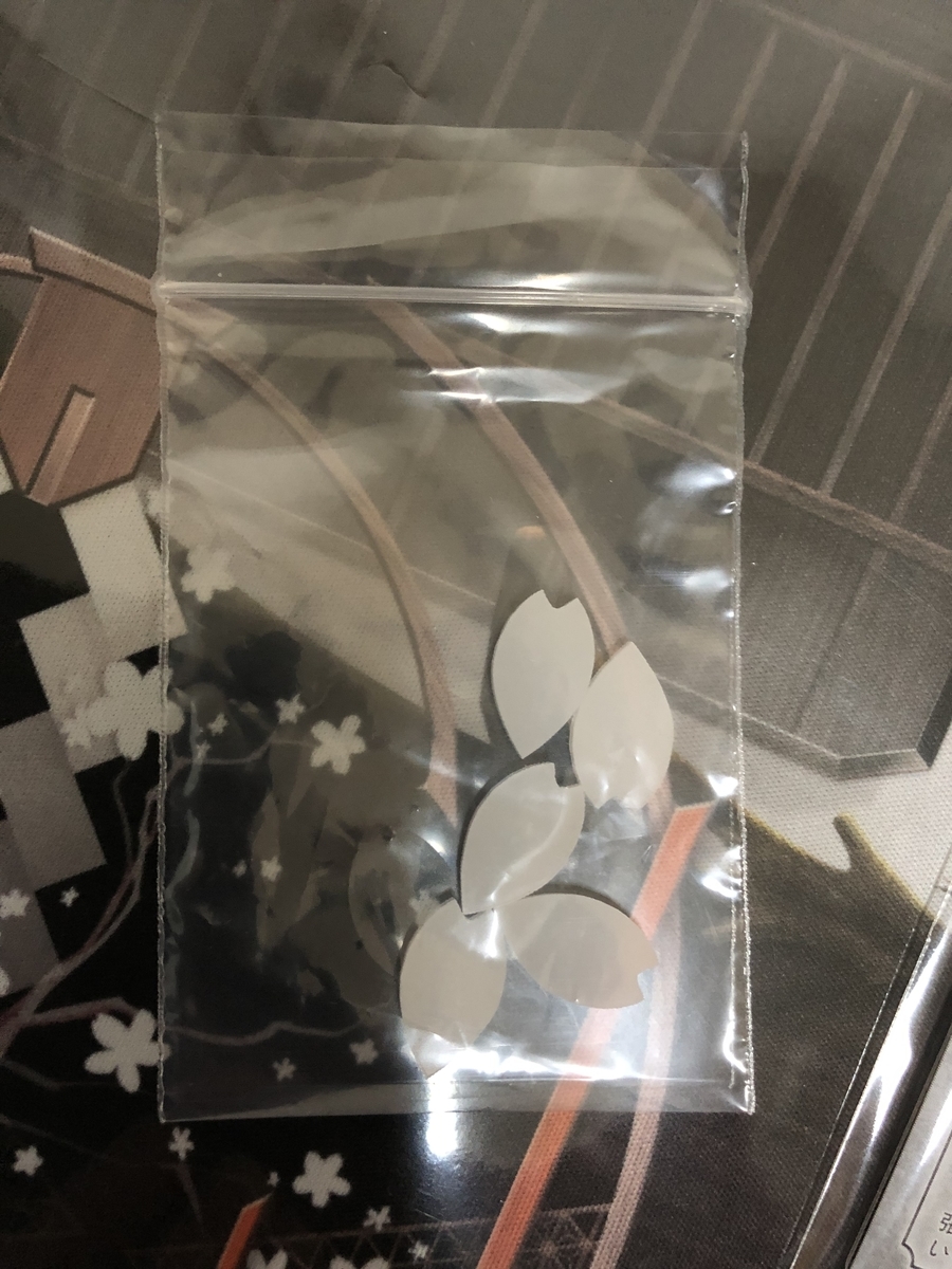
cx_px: 476
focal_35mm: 28
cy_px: 634
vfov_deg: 63.4
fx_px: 1027
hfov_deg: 49.7
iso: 100
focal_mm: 4
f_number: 1.8
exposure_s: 1/12
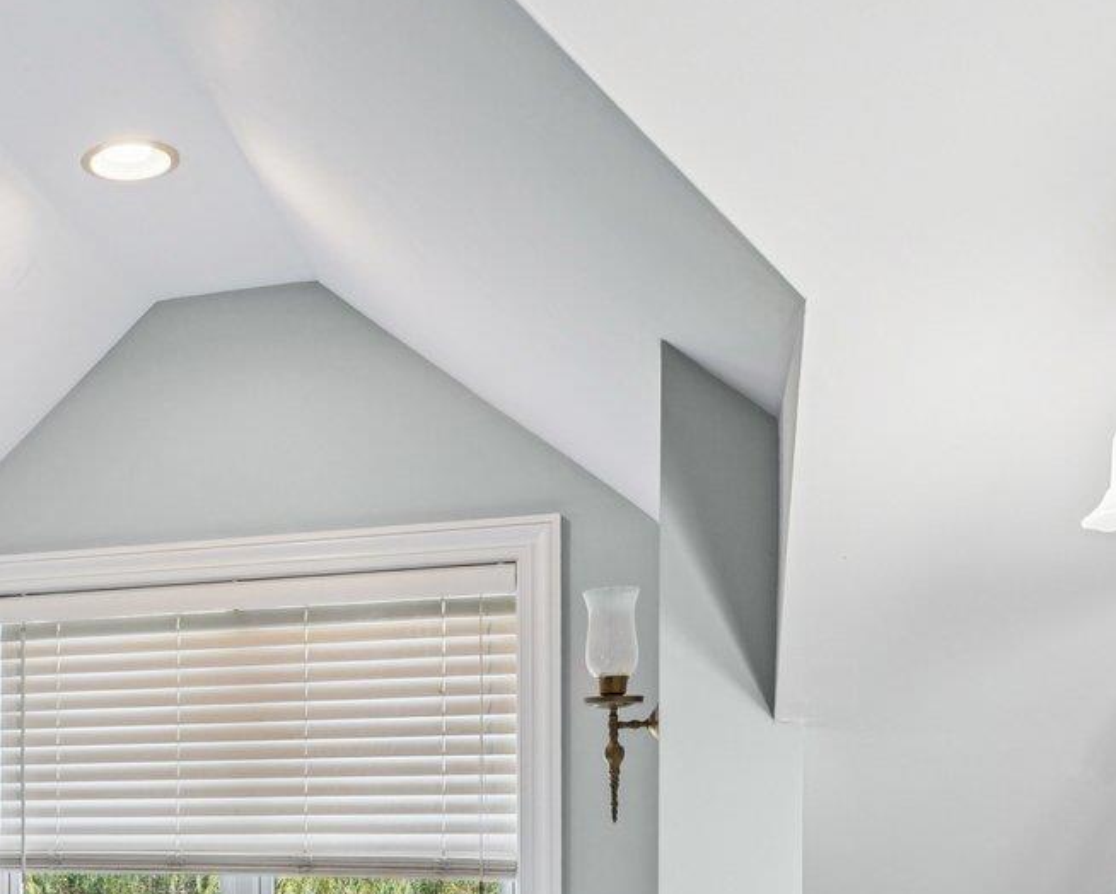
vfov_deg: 30.3
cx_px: -14
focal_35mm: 47
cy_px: 855
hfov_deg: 35.5
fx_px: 1553
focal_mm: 16
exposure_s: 1/60
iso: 400
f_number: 5.6
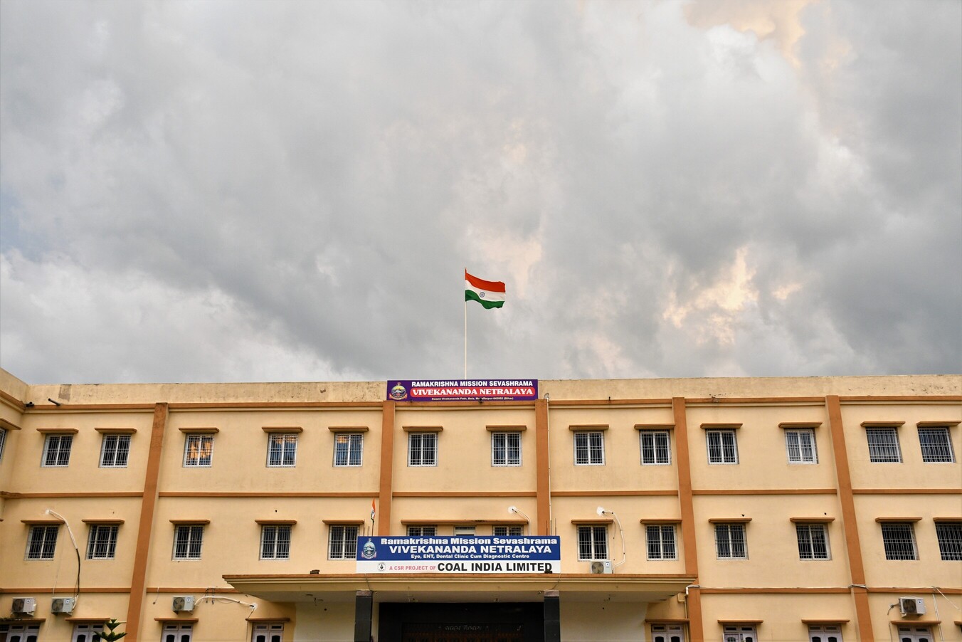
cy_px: 321
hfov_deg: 57.2
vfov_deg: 40.0
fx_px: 882
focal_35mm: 33
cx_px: 481
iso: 800
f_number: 5.6
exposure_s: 1/100
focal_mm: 22
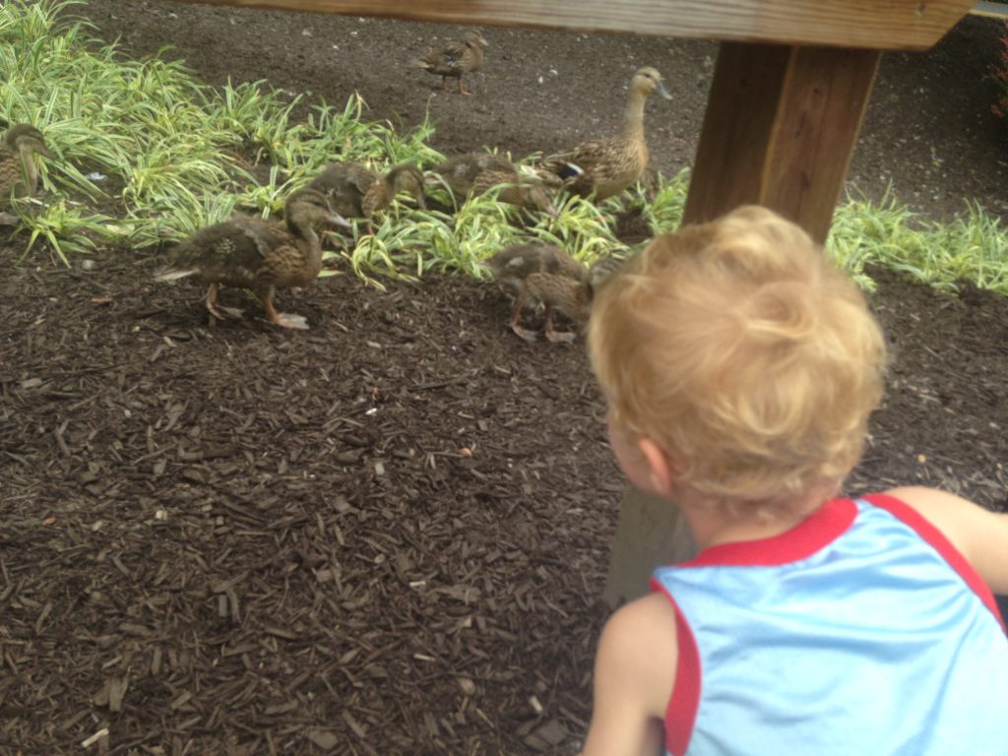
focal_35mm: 33
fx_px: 961
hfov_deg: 55.4
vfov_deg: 42.9
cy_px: 378
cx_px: 504
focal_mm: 4.12
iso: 50
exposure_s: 1/230
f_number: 2.4
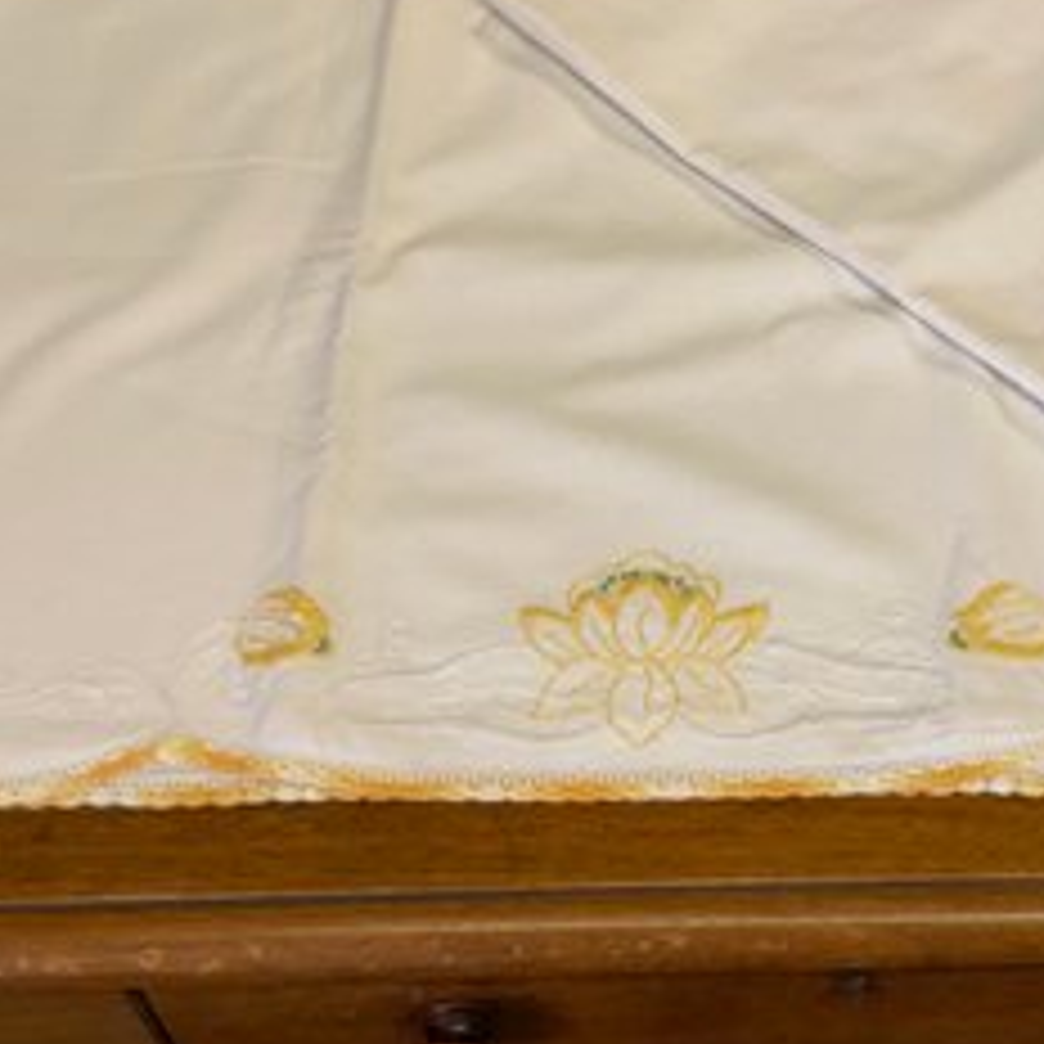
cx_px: 767
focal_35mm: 68
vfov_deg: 25.4
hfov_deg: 25.1
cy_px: 511
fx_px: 2320
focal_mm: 6
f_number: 2
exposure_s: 1/60
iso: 125
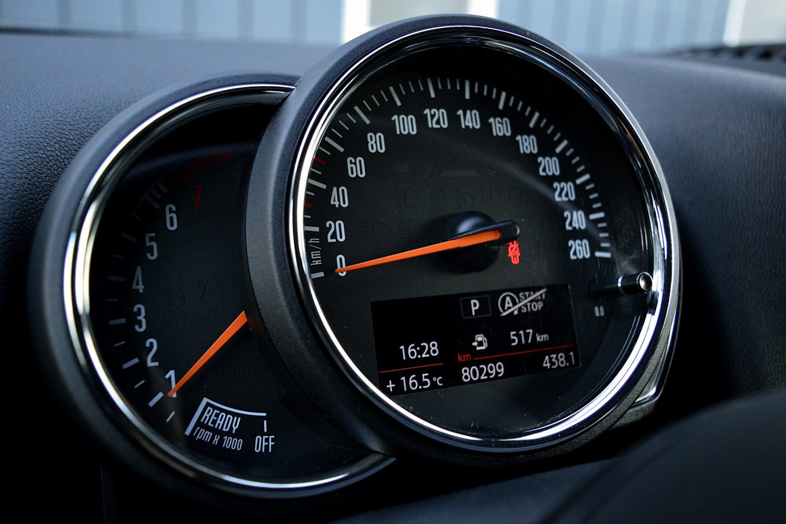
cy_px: 262
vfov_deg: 43.6
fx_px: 655
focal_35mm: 30
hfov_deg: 61.9
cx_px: 393
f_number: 3.5
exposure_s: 1/60
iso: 800
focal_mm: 20
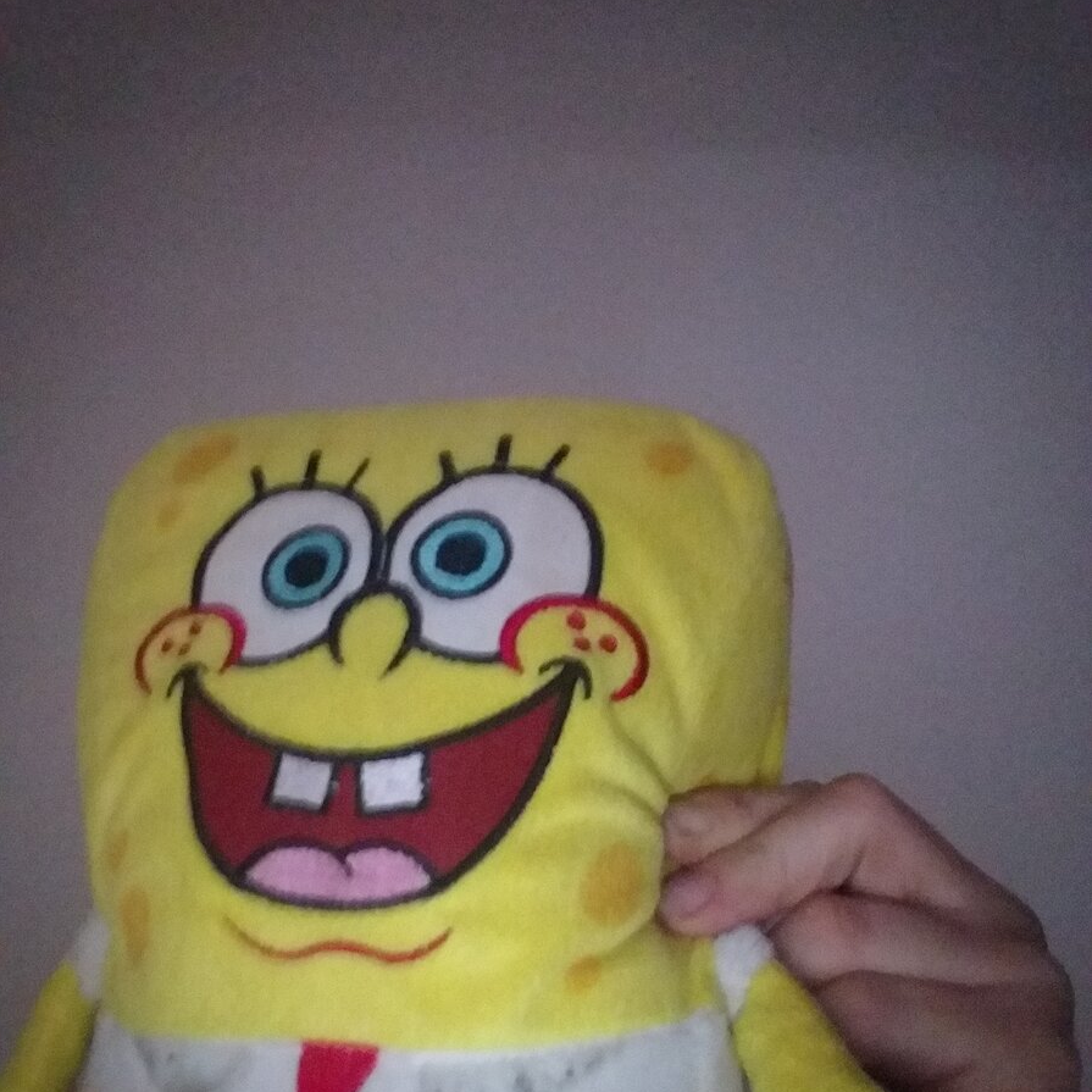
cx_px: 545
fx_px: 1142
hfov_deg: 51.1
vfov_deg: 50.9
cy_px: 628
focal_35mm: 32
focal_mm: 2.53
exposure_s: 1/8
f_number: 1.9
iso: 1250
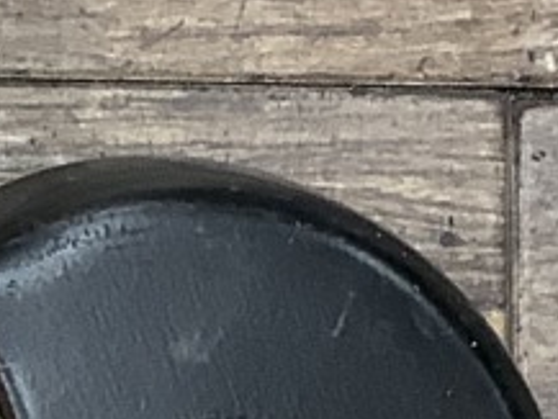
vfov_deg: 6.2
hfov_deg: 8.3
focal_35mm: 235
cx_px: -77
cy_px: 700
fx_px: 3790
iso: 125
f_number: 2.4
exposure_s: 1/50
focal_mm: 3.3
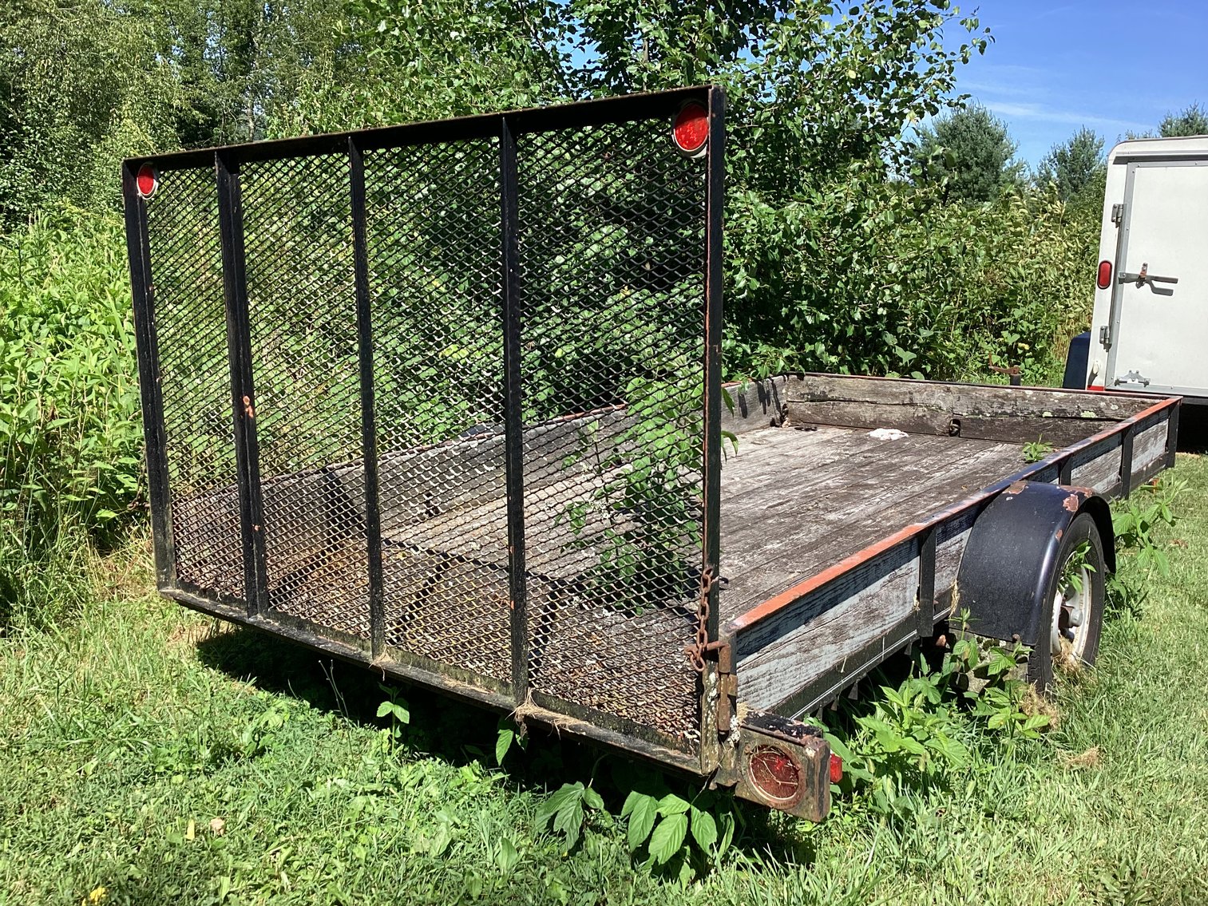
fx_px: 1082
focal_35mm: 31
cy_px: 453
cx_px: 604
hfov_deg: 58.3
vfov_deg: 45.4
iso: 25
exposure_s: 1/532
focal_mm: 3.3
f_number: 2.4
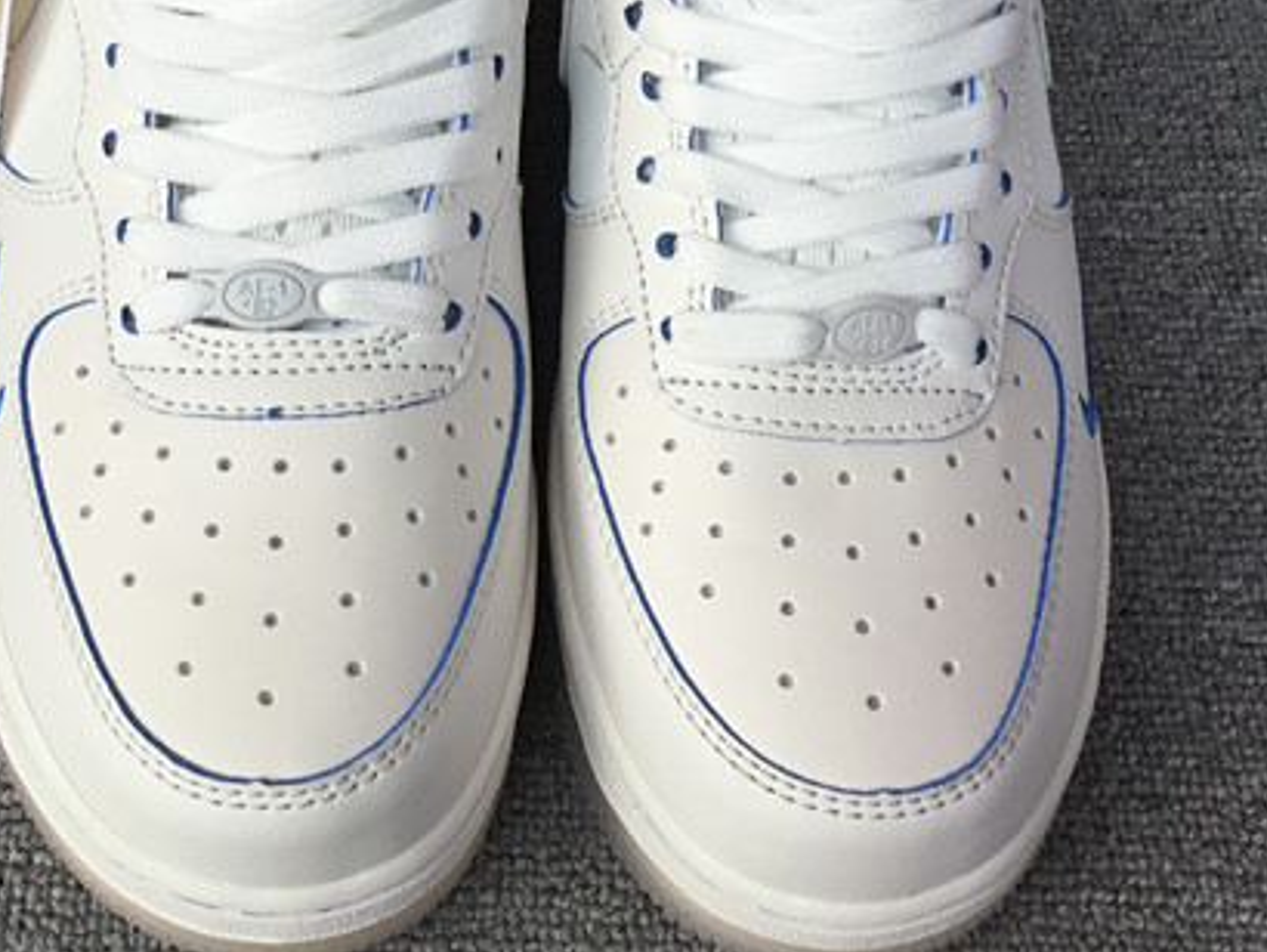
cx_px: 482
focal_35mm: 68
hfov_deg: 28.4
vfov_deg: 21.4
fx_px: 2490
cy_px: 196
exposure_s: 1/652
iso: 25
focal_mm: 3.3
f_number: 2.4
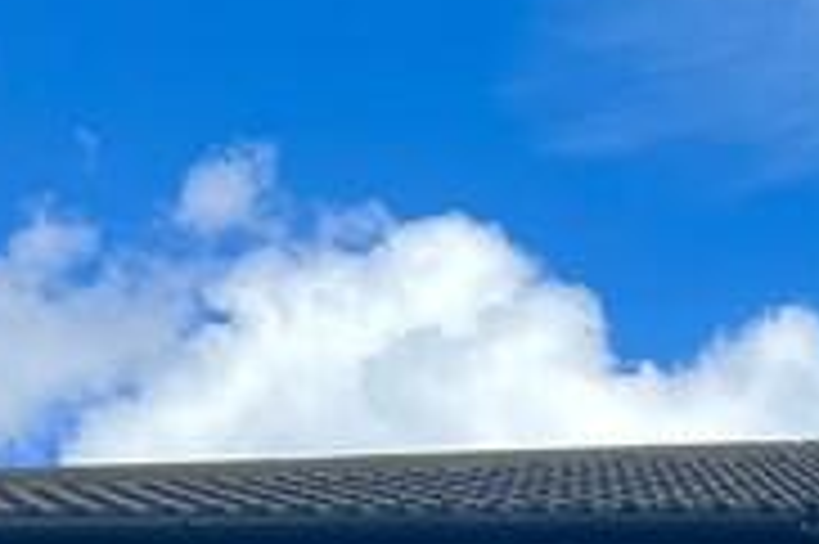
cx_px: 1233
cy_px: 1151
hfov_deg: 12.8
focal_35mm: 152
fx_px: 3455
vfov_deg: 8.5
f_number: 1.6
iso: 50
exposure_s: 1/2358
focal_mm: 5.1
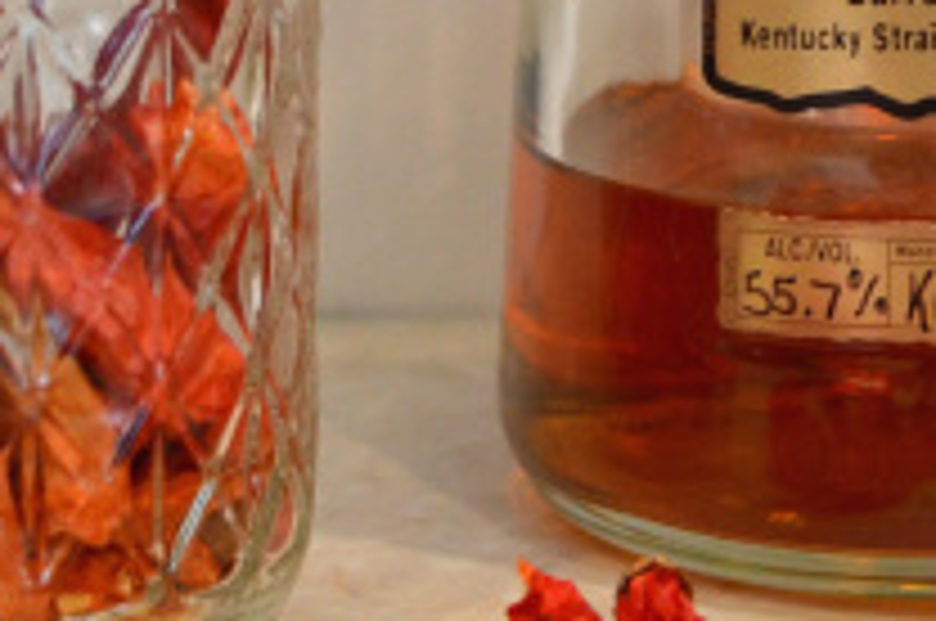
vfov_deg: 5.2
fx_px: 6710
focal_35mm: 258
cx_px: 1012
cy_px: -446
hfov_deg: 7.9
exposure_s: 1/60
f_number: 4
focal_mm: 35
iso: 640
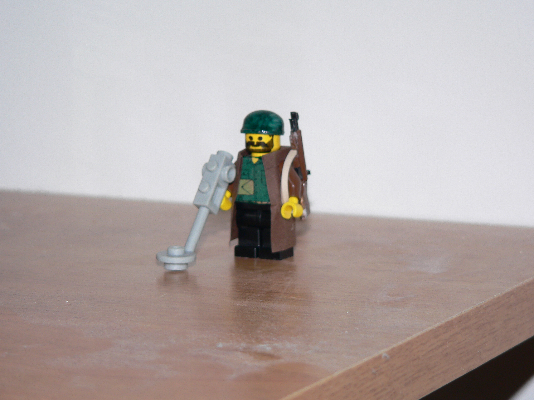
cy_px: 200
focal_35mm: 127
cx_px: 267
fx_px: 1959
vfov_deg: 11.7
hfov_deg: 15.5
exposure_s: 1/60
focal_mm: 21.2
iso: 100
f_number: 2.8
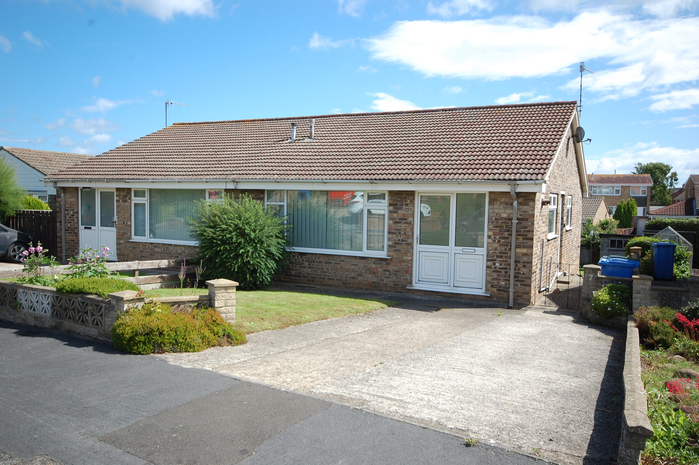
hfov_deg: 62.0
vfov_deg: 43.5
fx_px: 582
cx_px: 350
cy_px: 232
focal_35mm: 30
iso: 200
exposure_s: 1/250
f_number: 8
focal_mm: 20
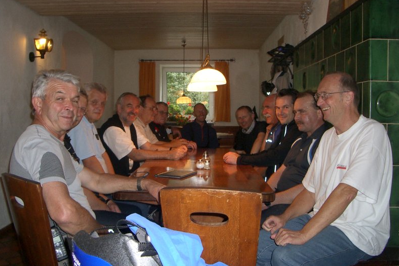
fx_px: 410
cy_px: 129
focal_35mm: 37
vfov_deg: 36.0
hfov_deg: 51.9
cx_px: 202
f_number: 2.6
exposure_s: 1/40
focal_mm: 5.8
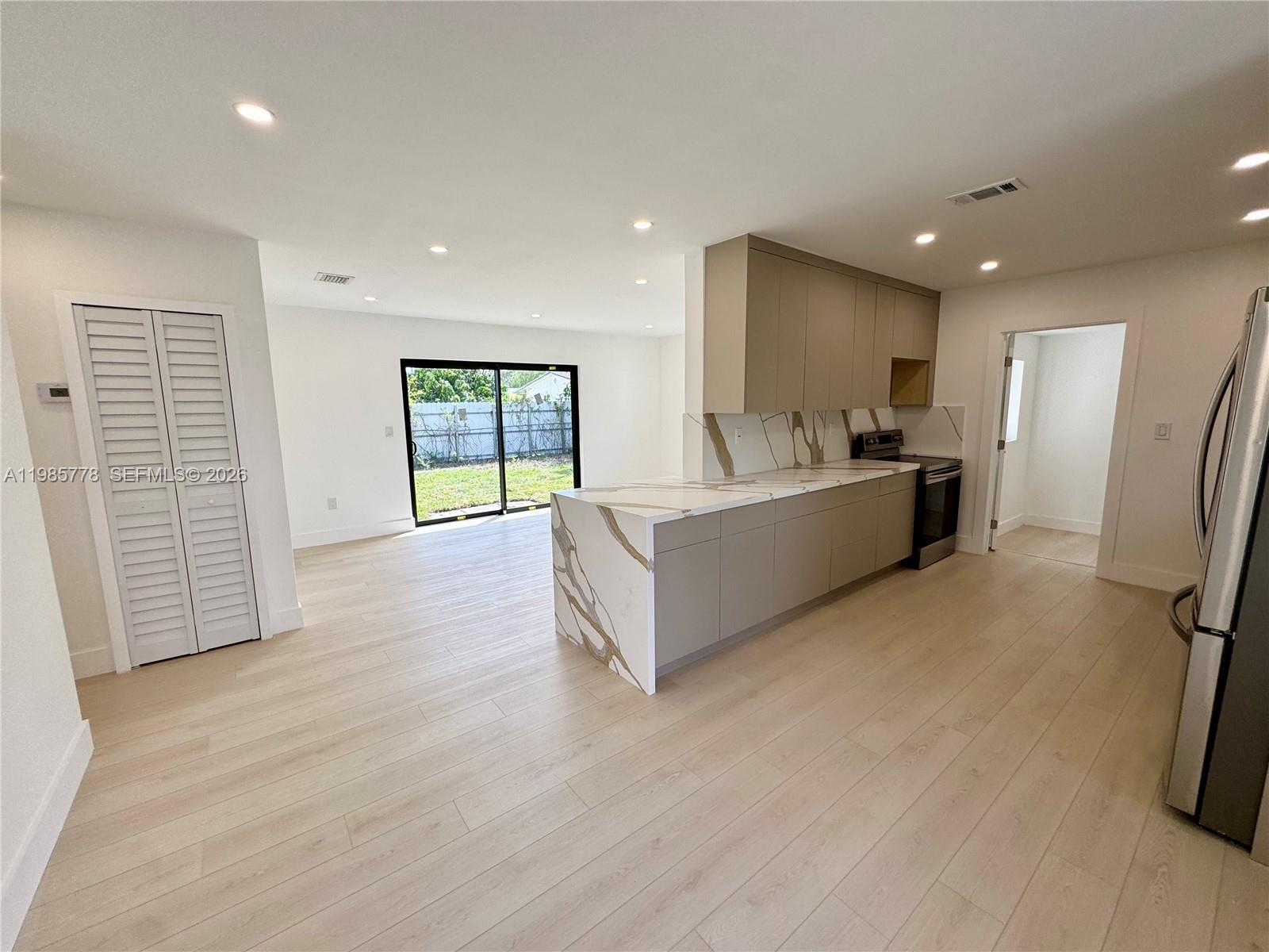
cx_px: 634
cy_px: 476
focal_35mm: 14
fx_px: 513
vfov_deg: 85.7
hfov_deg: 102.1
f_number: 2.2
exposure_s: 1/199
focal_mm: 2.22
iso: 40
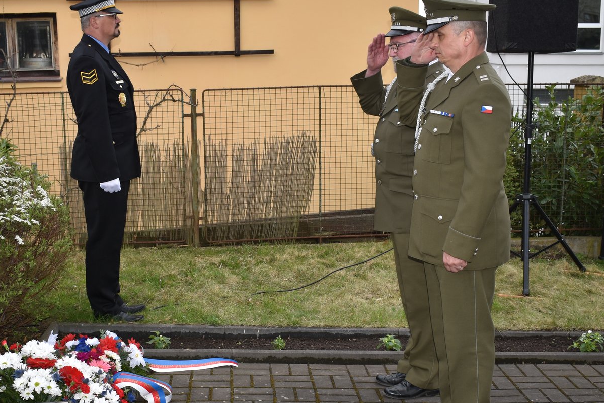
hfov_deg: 36.1
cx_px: 241
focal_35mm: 55
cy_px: 260
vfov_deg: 24.5
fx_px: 923
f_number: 3.8
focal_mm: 22
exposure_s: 1/160
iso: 100
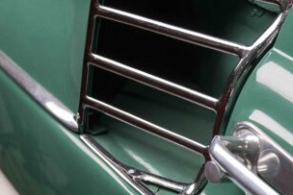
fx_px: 822
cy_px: 65
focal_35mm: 101
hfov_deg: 19.2
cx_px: 337
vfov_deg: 13.5
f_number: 5.6
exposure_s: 1/80
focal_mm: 40
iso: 400
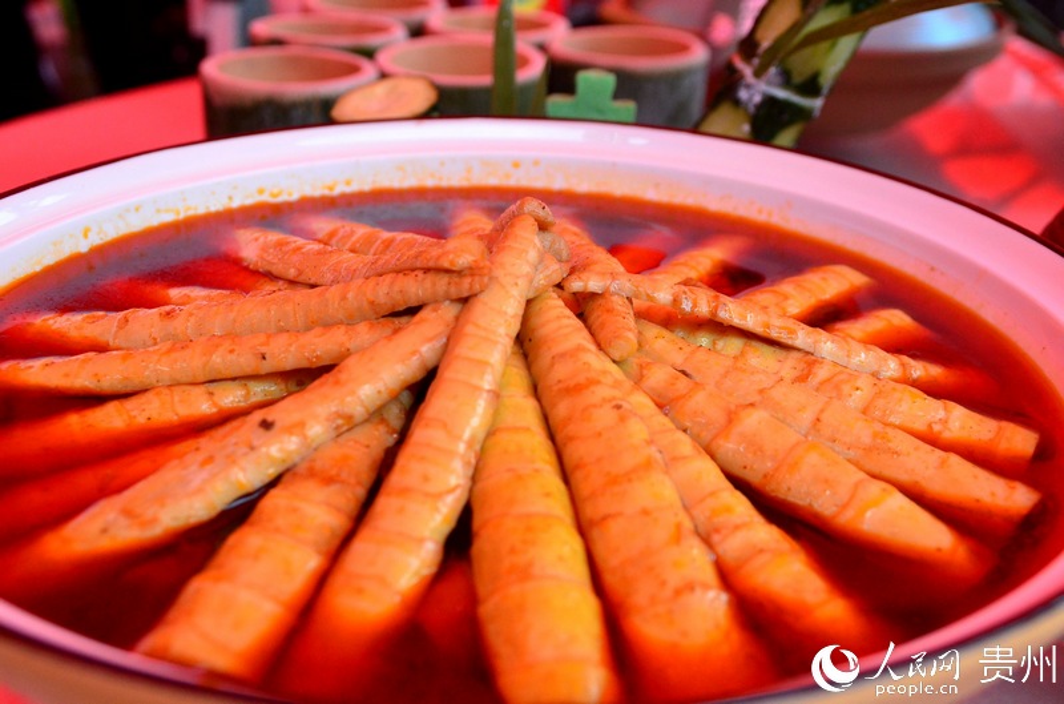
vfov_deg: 27.9
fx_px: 1415
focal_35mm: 48
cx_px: 532
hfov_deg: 41.2
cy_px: 352
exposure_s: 1/200
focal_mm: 32
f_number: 7.1
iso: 2000
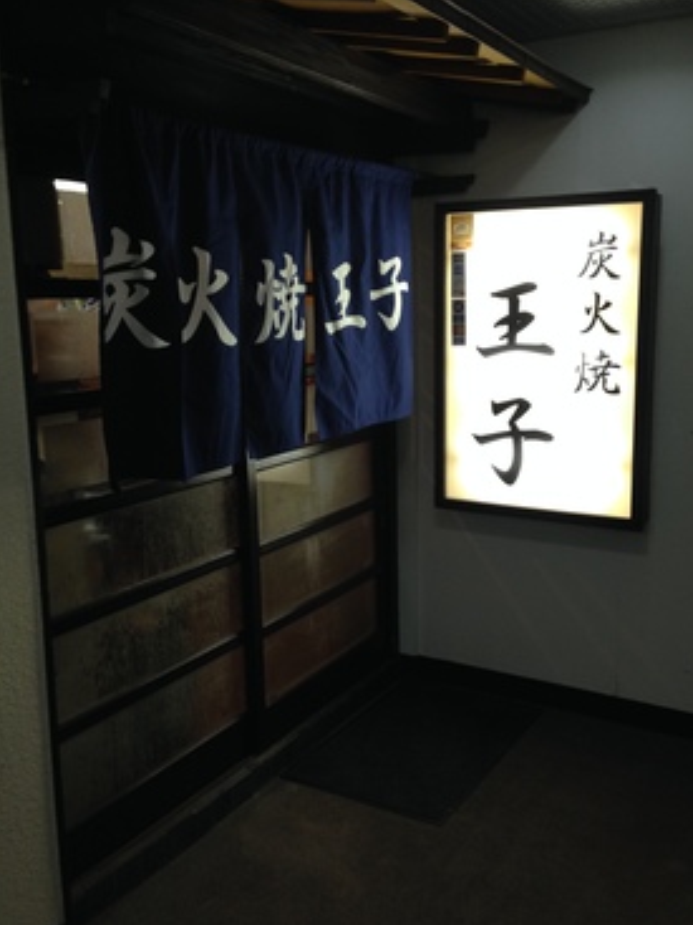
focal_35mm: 36
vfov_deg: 51.4
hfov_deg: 39.6
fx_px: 962
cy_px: 451
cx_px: 375
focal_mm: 4.12
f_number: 2.4
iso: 100
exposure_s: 1/20
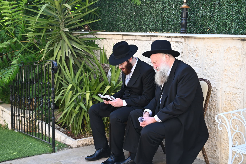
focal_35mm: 55
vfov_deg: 24.6
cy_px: 82
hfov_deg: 36.3
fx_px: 376
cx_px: 123
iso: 320
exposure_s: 1/160
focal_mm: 55
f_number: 5.6
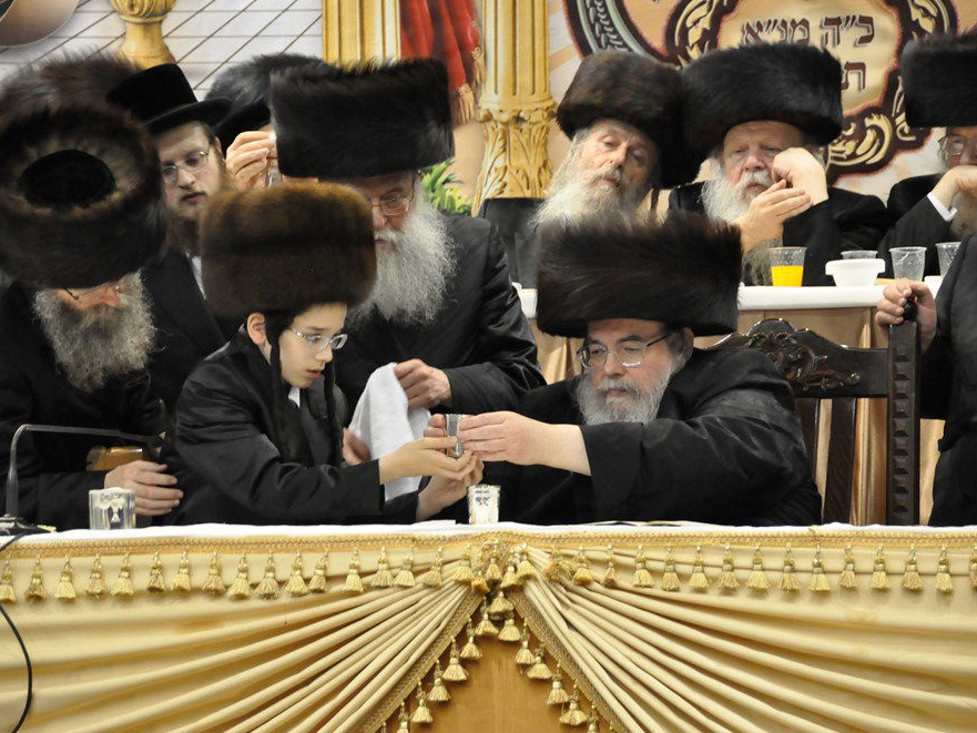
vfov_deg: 6.7
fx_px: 6225
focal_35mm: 221
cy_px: 366
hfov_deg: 9.0
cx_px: 450
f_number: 5.6
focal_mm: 135
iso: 2500
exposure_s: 1/50
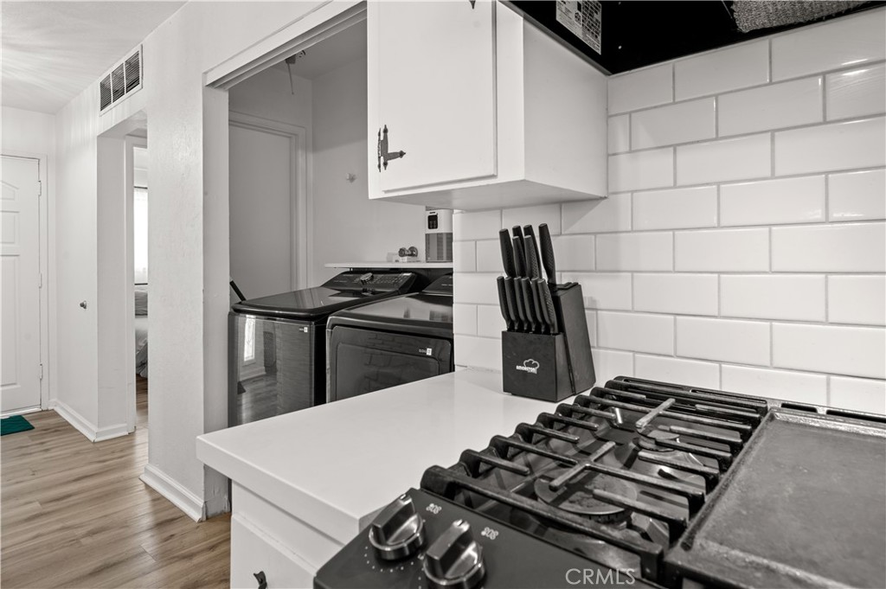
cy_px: 294
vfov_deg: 61.8
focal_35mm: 20
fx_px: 492
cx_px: 443
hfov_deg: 84.0
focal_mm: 20
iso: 250
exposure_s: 1/3
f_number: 9
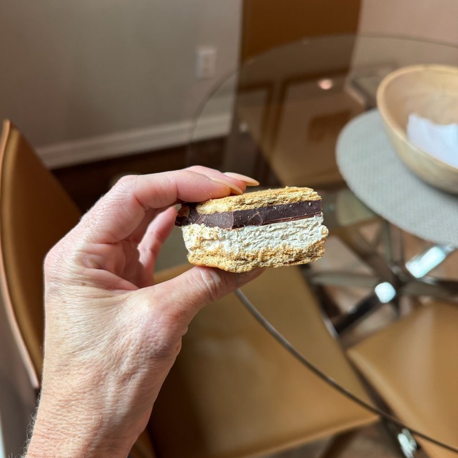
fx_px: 434
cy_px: 240
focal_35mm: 29
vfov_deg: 55.6
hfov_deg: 55.6
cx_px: 224
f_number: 1.78
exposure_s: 1/60
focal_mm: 6.76
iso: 160
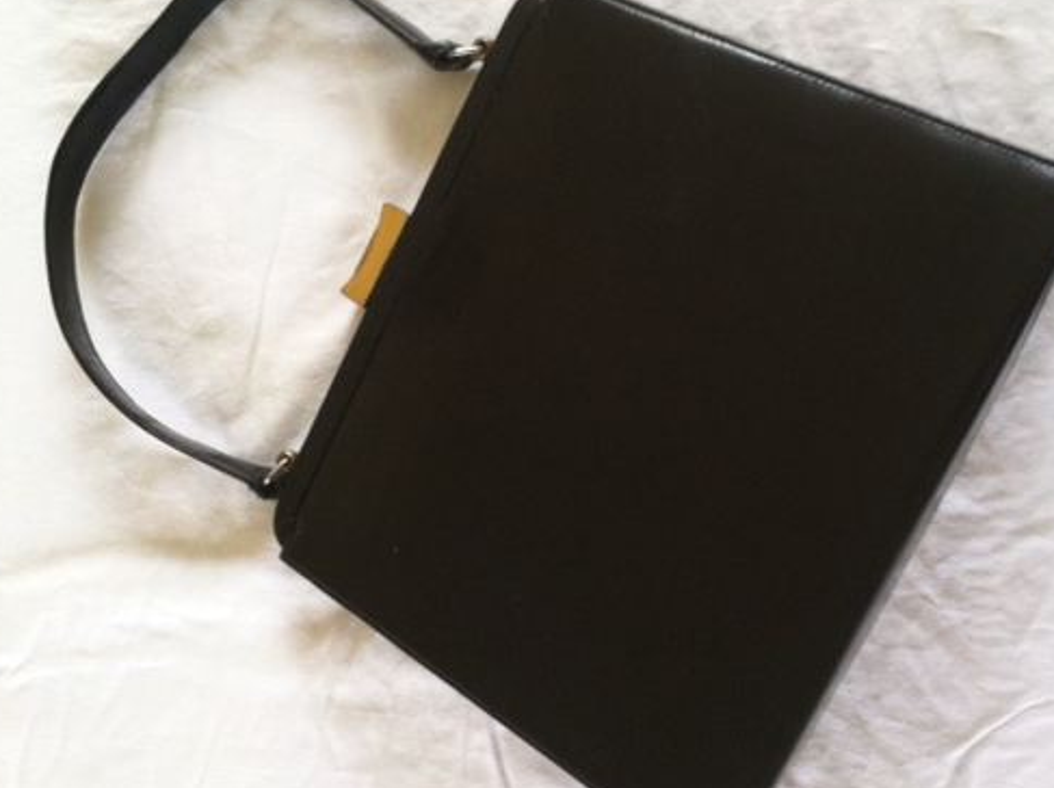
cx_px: 556
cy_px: 383
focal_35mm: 46
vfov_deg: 31.5
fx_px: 1399
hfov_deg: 41.3
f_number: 2.8
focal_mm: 3.85
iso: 125
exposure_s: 1/17
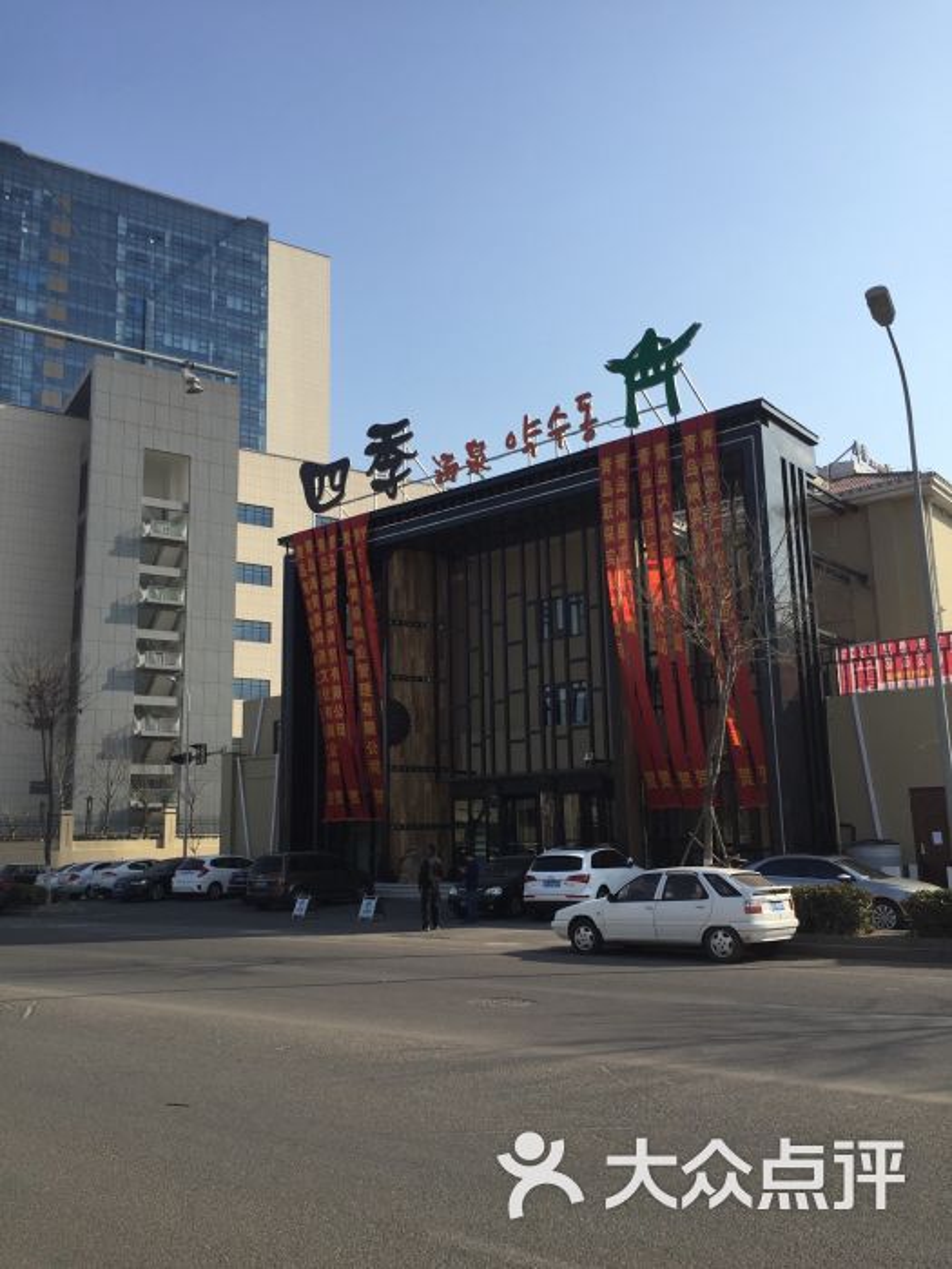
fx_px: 1063
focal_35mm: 29
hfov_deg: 48.2
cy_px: 634
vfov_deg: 61.7
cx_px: 476
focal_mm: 4.15
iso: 32
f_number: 2.2
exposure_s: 1/1883
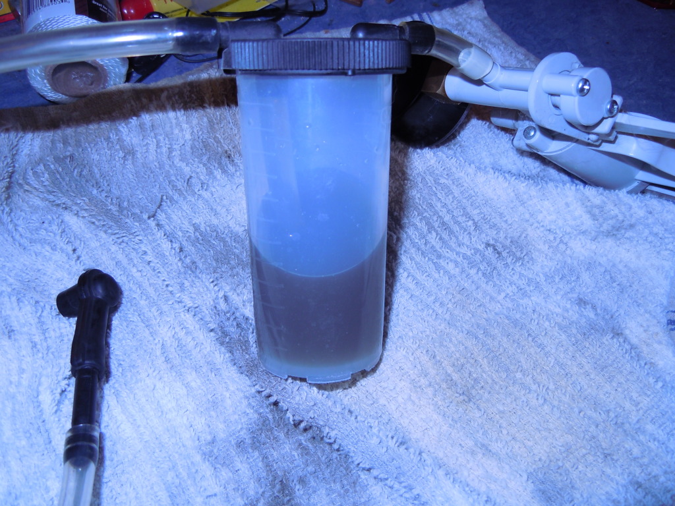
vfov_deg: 46.8
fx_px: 585
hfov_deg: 60.0
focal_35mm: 30
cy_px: 253
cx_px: 338
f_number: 3.5
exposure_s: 1/30
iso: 100
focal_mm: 5.4
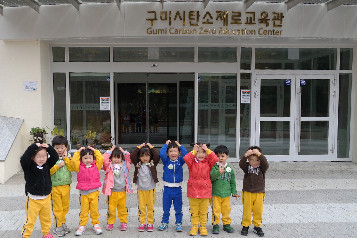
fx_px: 347
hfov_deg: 54.3
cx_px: 155
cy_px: 129
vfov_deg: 37.8
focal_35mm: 35
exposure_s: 1/200
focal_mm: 20
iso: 100
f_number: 4.5
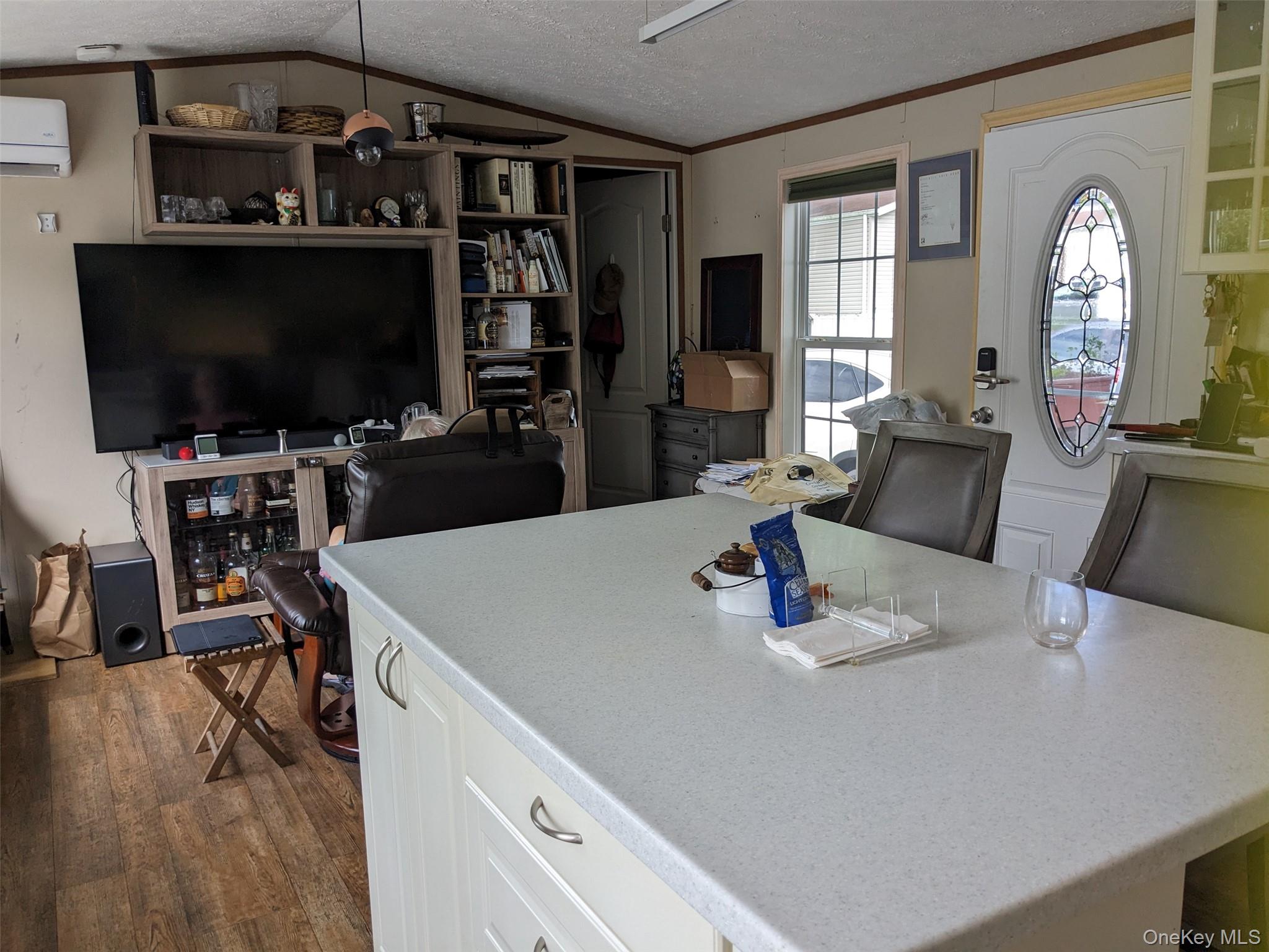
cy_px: 476
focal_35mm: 27
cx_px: 634
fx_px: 990
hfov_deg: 65.3
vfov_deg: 51.4
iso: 56
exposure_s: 1/227
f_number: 1.73
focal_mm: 4.38
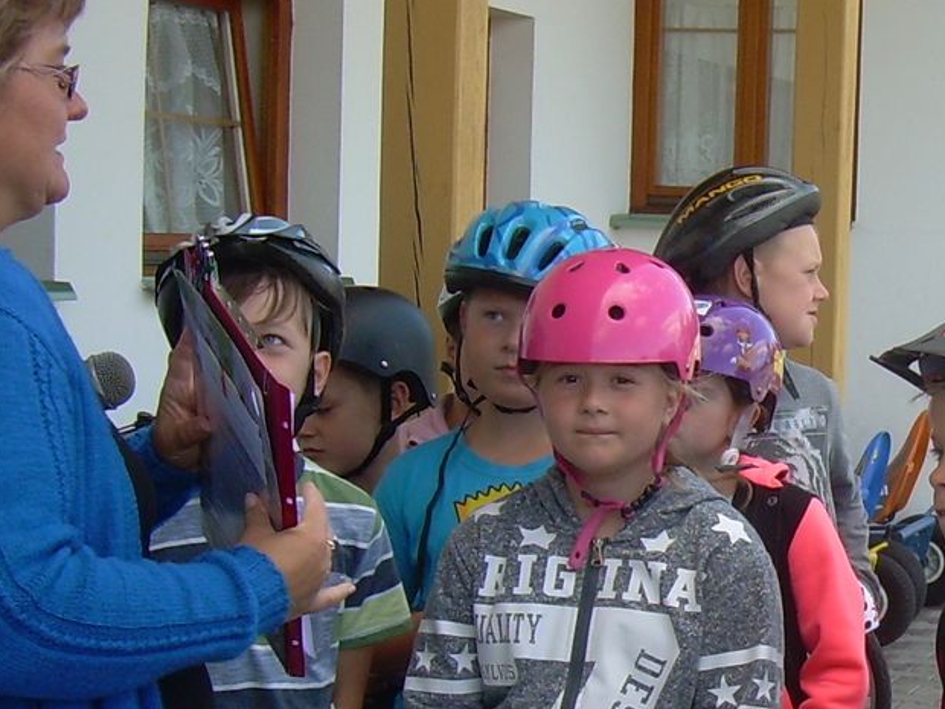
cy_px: 502
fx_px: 2675
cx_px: 1015
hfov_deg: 19.3
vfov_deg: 15.0
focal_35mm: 98
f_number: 2.8
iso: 50
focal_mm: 6.3
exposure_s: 1/229
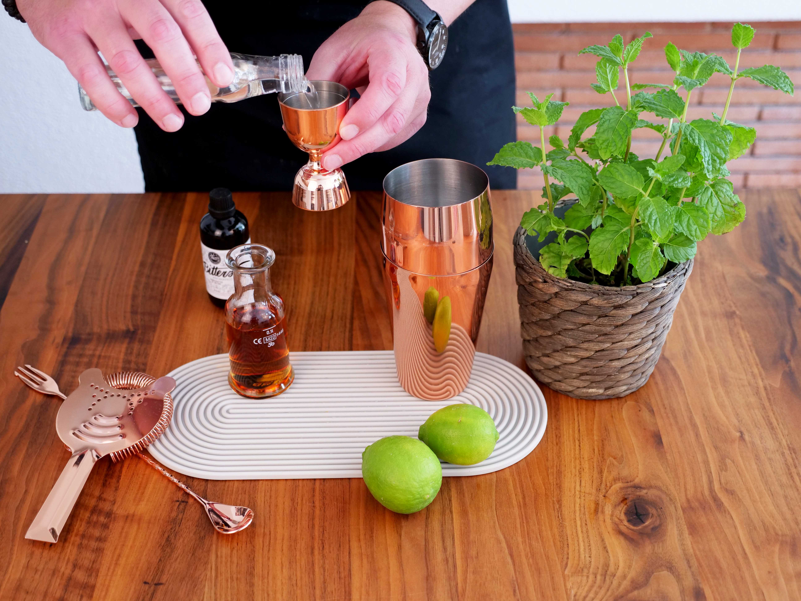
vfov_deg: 28.0
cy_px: 300
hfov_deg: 36.8
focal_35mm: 52
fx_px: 1203
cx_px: 400
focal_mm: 26
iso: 500
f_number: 2.8
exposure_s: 1/60
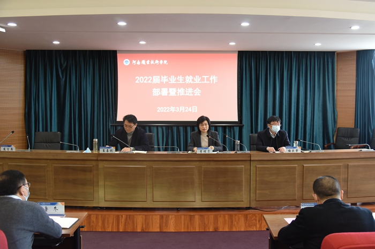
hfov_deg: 58.8
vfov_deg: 41.0
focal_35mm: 32
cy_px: 124
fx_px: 333
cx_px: 188
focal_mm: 32
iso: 2000
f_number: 4
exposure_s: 1/60
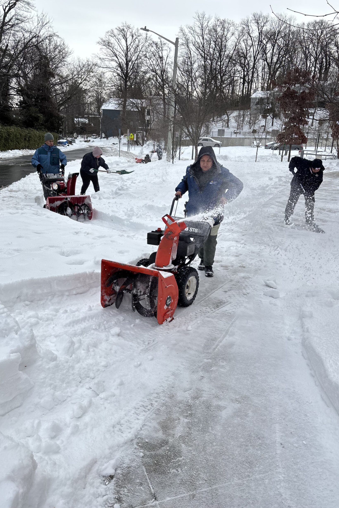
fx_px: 395
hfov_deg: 46.4
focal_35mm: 28
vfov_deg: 65.5
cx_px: 156
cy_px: 245
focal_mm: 5.96
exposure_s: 1/3413
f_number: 1.6
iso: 50
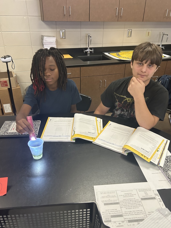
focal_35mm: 26
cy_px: 114
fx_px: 171
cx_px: 86
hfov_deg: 53.1
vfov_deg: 67.3
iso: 400
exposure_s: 1/40
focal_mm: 5.7
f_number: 1.5
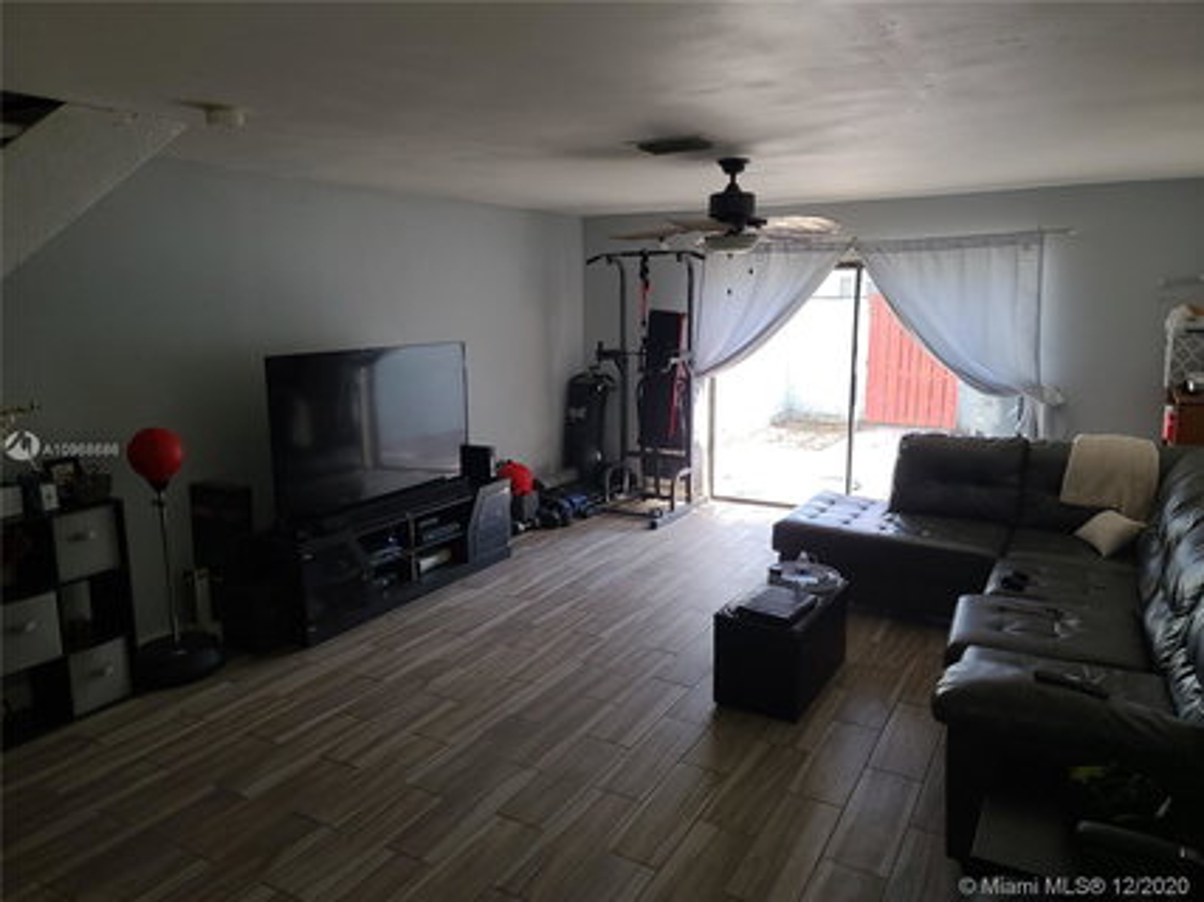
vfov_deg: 54.9
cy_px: 451
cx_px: 602
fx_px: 869
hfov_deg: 69.4
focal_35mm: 25
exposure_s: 1/60
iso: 64
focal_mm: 7
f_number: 1.8
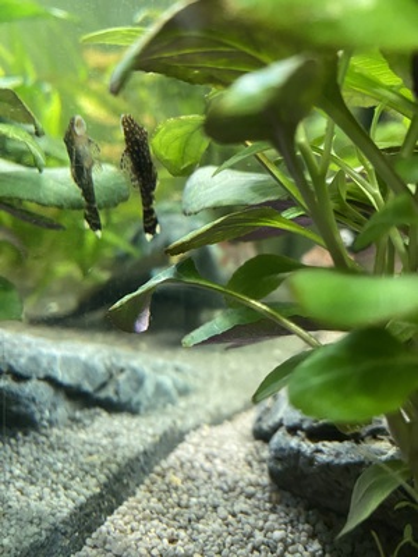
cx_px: 209
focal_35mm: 25
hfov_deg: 54.9
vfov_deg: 69.4
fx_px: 403
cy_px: 278
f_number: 1.8
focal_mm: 4.25
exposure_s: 1/33
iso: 500
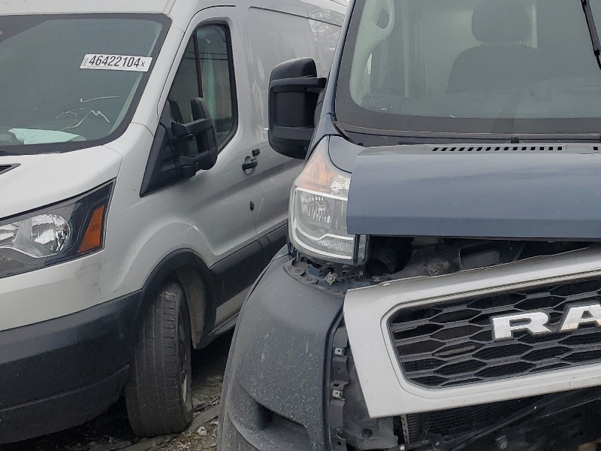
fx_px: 903
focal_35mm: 52
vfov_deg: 28.0
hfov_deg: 34.4
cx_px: 563
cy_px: 201
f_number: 1.5
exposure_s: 1/714
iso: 50
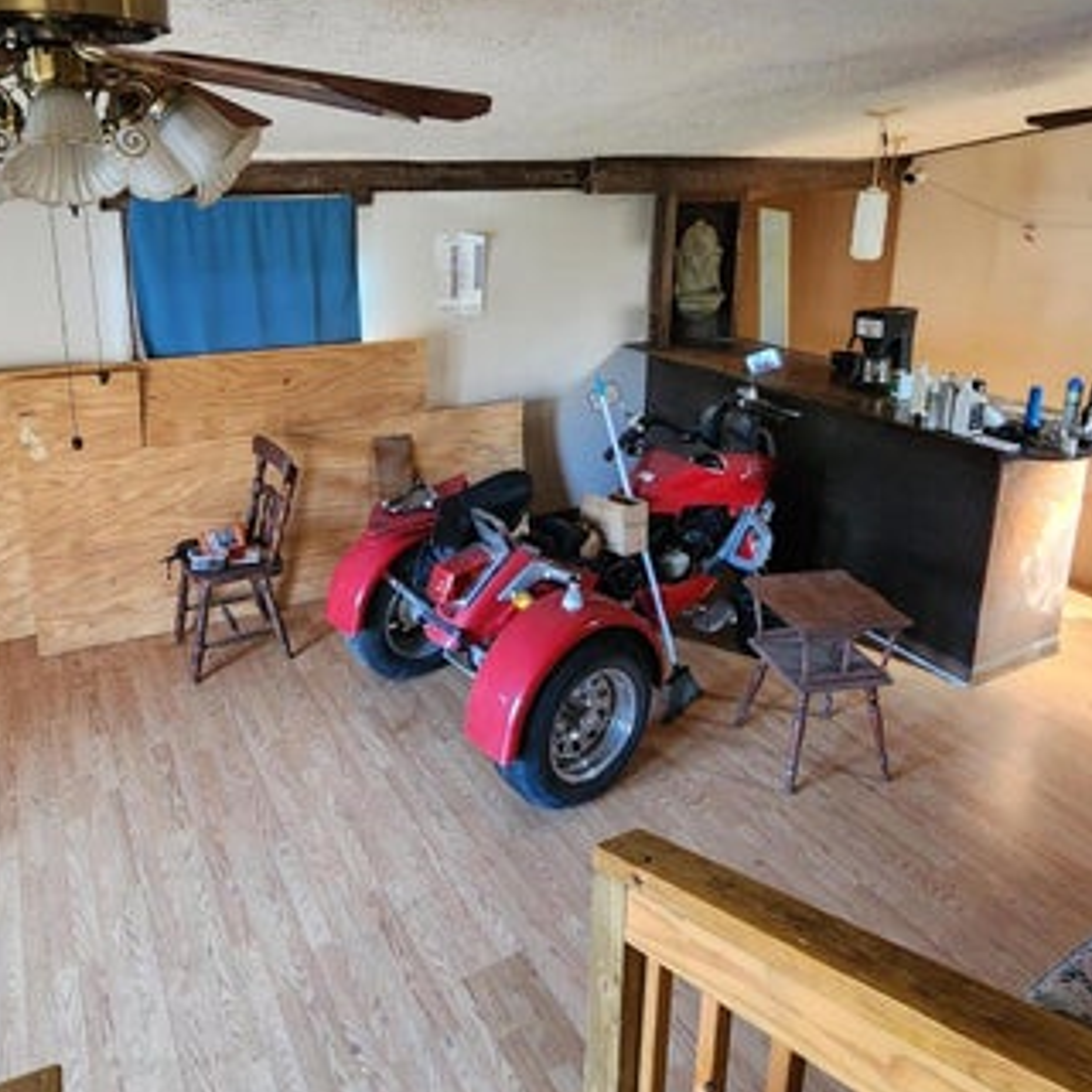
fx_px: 821
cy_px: 392
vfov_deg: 66.0
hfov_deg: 66.7
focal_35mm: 23
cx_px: 444
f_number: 2.2
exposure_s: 1/30
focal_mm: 2.2
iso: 500
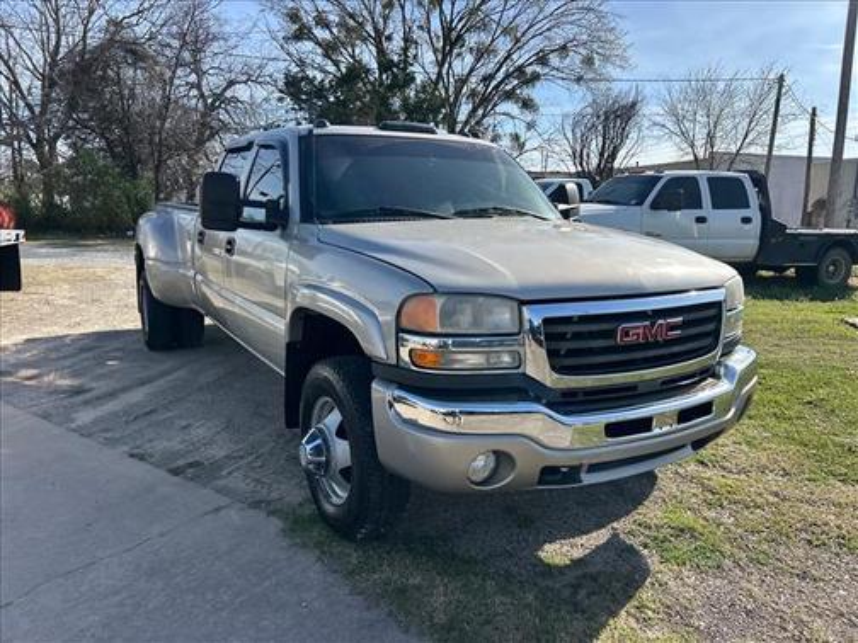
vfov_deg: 53.1
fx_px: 644
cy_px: 322
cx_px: 429
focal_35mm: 26
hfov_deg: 67.3
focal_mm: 5.7
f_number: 1.5
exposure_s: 1/3356
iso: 50
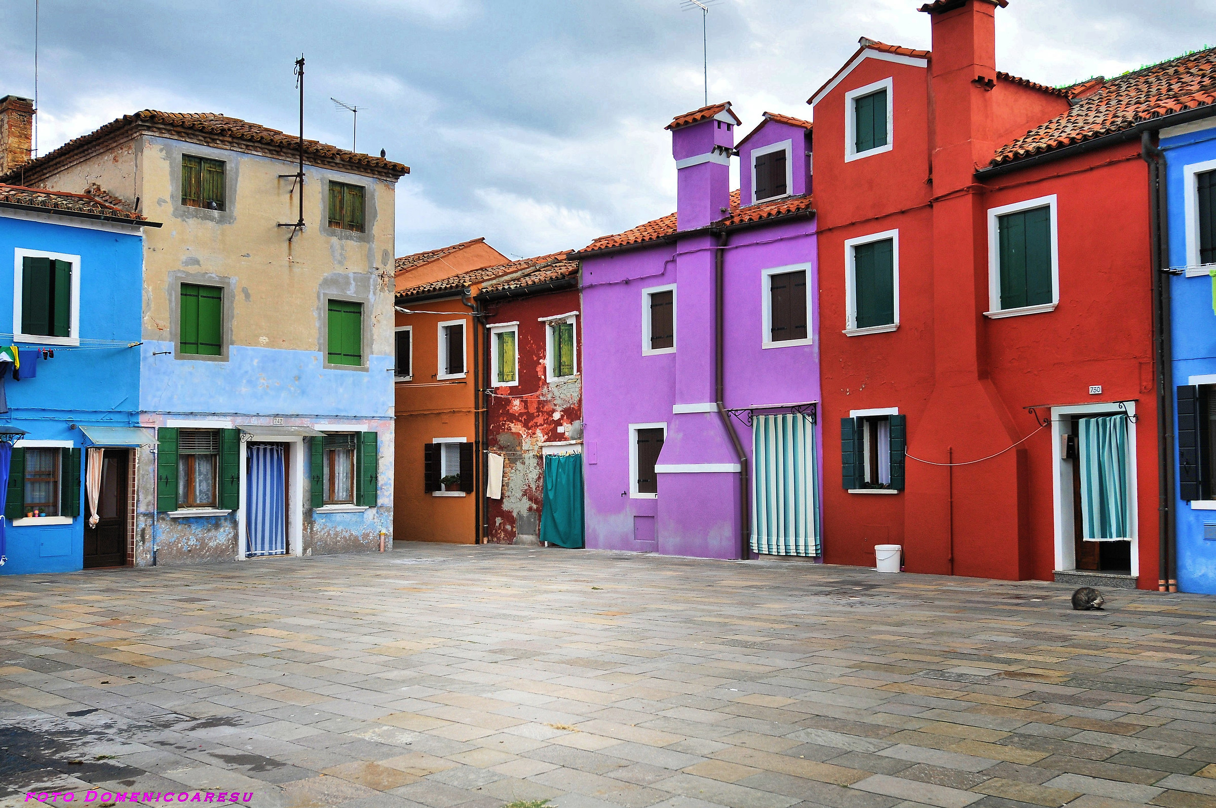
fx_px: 1215
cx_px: 608
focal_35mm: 36
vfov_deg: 36.8
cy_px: 404
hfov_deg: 53.2
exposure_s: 1/400
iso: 200
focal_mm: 24
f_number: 8
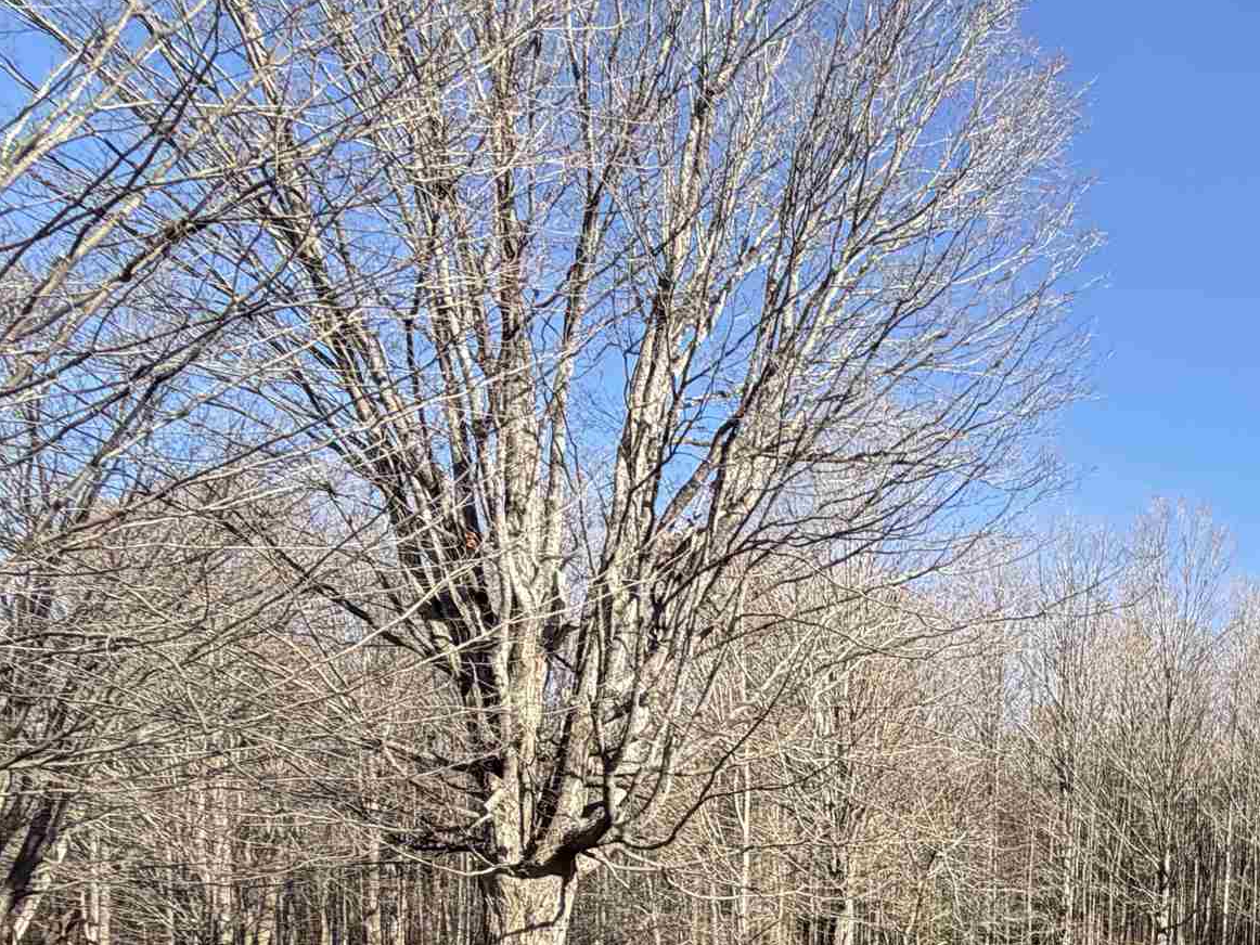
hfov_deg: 40.1
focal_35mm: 37
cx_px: 1403
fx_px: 1347
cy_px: 1052
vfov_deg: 33.5
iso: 40
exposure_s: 1/510
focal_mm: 2.22
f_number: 2.2
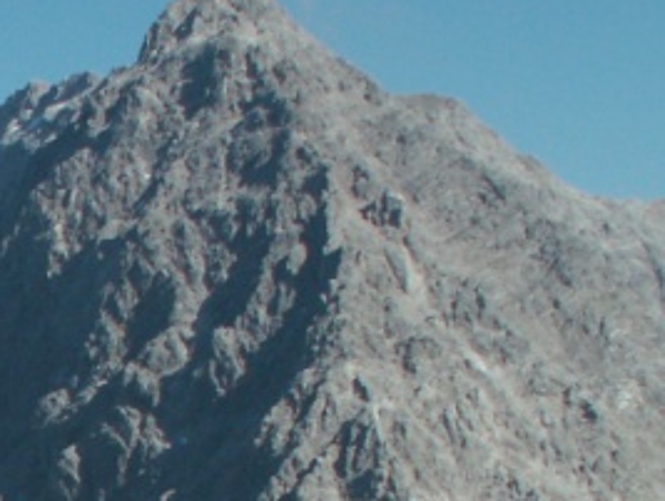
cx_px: -371
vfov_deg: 10.7
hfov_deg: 13.7
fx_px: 2578
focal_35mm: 134
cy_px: 728
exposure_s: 1/640
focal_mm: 5.86
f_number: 4.5
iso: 50
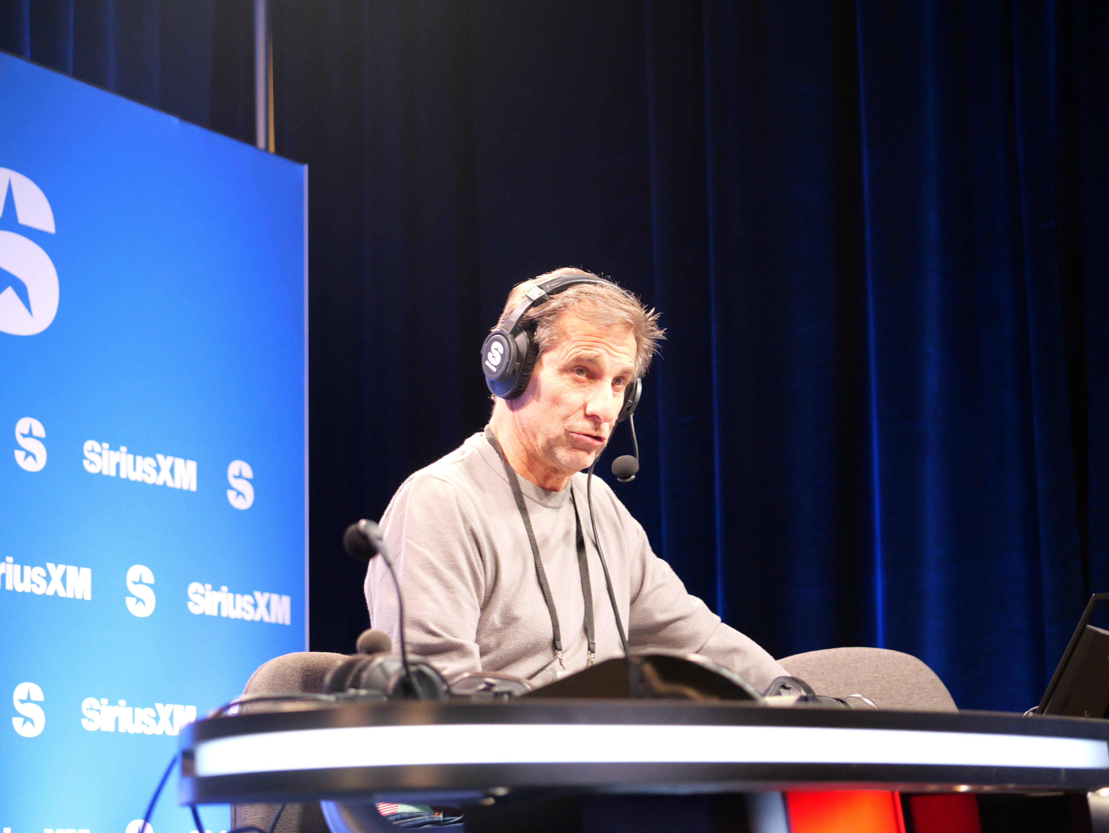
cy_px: 416
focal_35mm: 100
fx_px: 3205
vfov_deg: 14.8
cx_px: 554
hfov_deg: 19.6
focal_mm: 50
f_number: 2.8
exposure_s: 1/200
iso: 2000
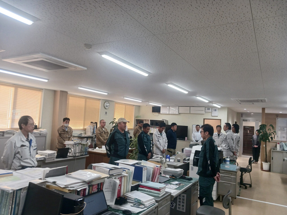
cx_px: 144
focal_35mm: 27
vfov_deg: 51.4
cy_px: 108
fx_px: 224
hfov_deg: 65.3
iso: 100
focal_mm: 4
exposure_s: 1/50
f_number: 1.8
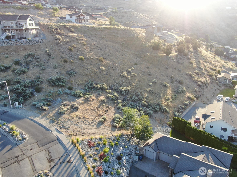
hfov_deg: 61.7
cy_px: 88
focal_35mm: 29
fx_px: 199
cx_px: 118
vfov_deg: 48.2
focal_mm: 5.11
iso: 100
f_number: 3
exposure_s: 1/200
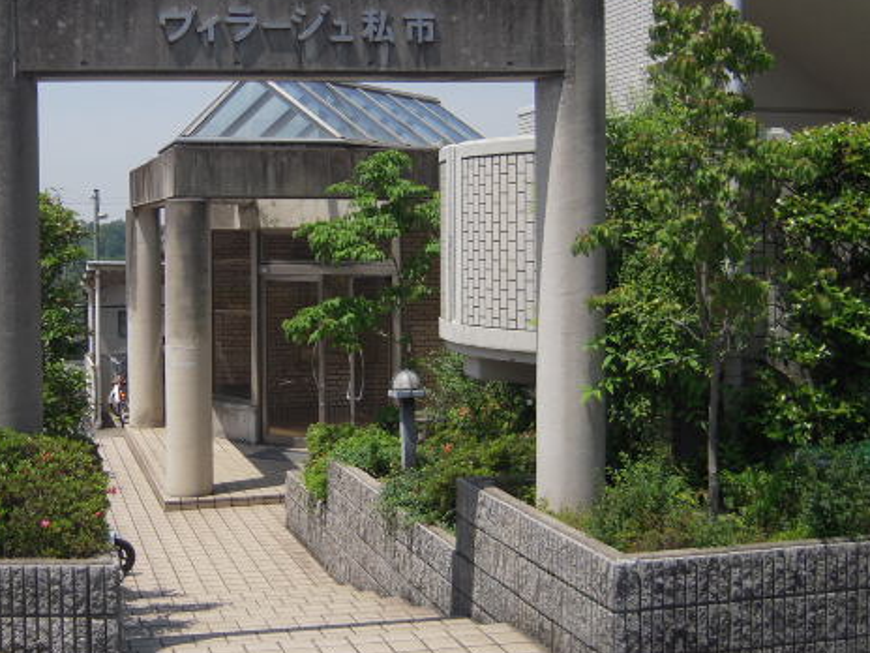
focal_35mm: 51
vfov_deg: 28.5
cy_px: 287
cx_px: 306
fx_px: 1282
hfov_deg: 37.2
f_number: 6.1
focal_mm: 6.5
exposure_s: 1/400
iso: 100
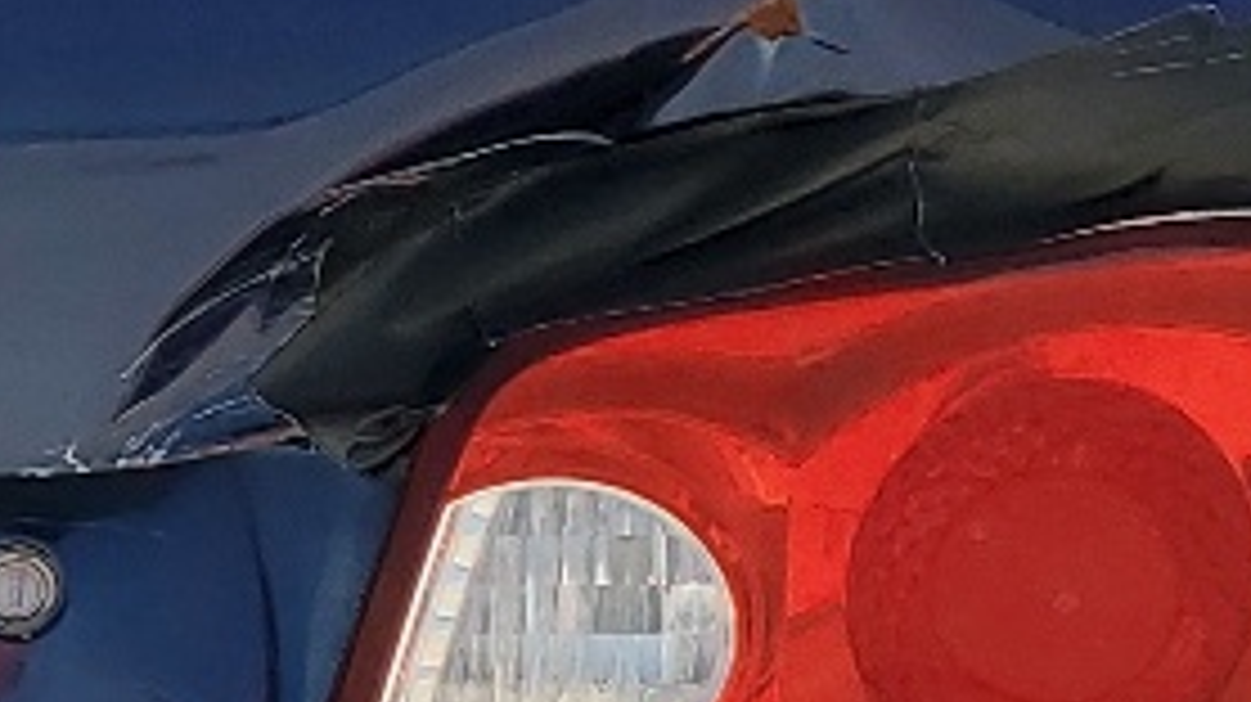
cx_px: -878
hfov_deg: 12.3
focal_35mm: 163
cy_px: 495
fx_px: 5404
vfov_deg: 7.4
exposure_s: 1/5000
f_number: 1.5
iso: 50
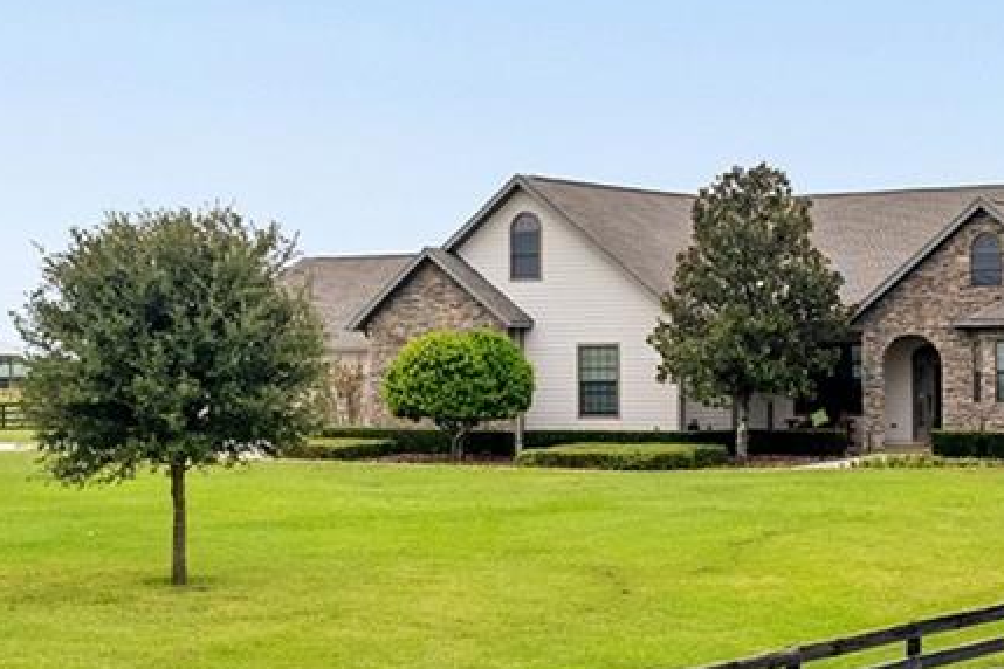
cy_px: 408
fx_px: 2287
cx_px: 697
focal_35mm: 82
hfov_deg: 24.6
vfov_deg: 16.6
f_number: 2.8
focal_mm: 8.38
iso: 120
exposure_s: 1/1250
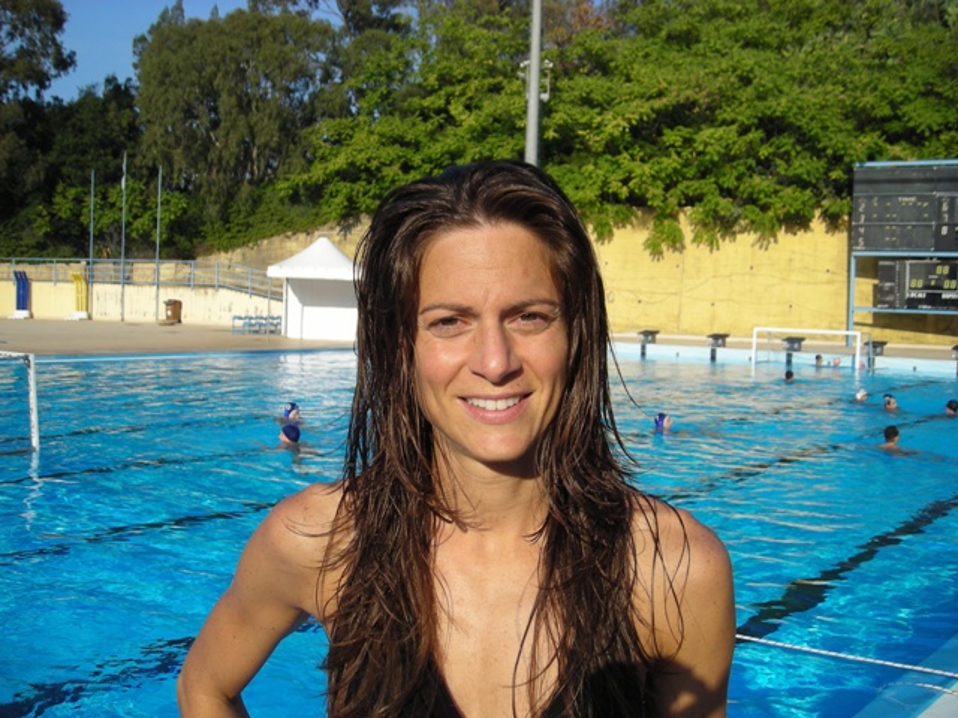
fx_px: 1052
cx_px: 479
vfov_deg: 37.7
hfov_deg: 49.0
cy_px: 359
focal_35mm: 38
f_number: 6.4
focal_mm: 6.3
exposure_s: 1/174
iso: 50
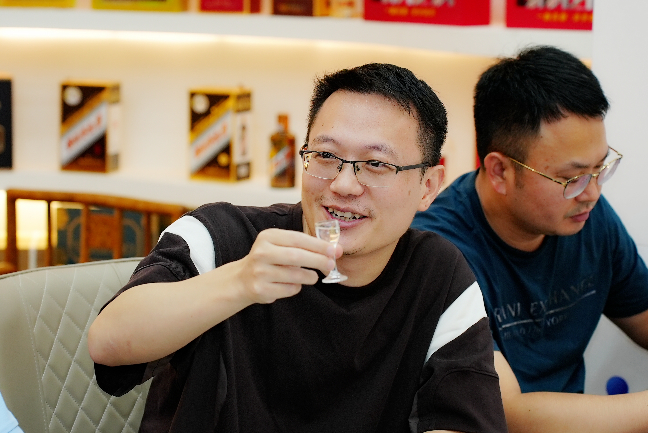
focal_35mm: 108
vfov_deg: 12.7
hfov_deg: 18.9
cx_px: 315
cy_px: 254
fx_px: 1945
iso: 800
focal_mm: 75
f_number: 4
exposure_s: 1/100
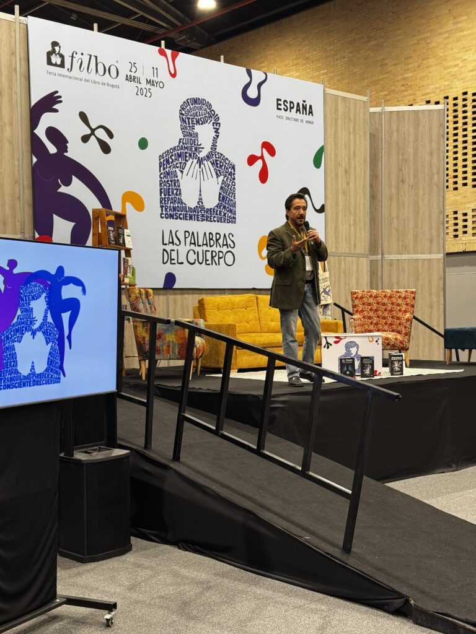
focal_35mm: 48
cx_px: 238
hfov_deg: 30.3
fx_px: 880
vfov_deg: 39.7
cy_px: 317
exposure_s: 1/60
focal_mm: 6.76
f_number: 1.78
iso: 160
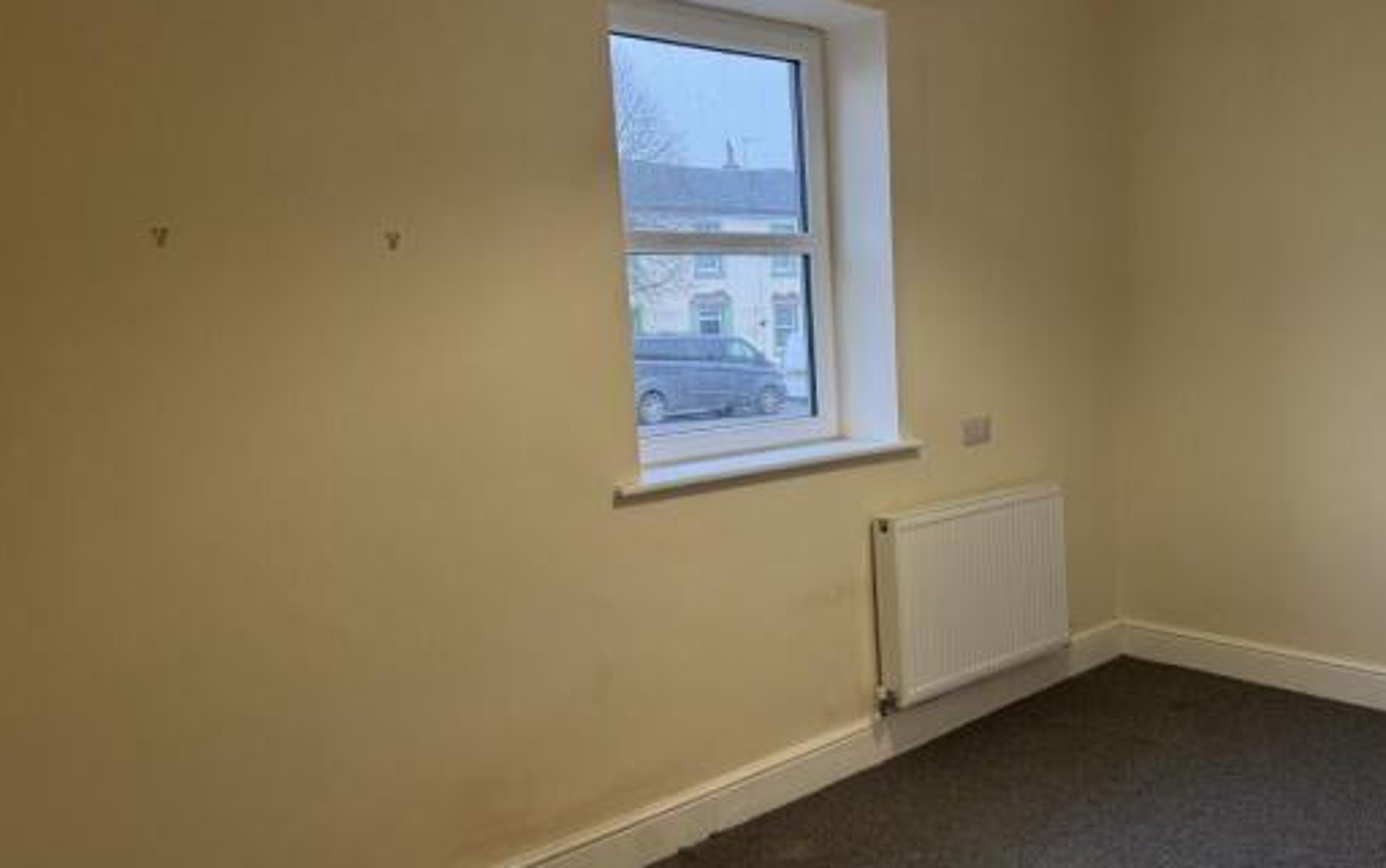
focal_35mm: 29
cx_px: 774
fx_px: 1096
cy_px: 441
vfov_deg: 43.2
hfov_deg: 64.4
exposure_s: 1/50
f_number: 1.78
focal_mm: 6.76
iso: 125
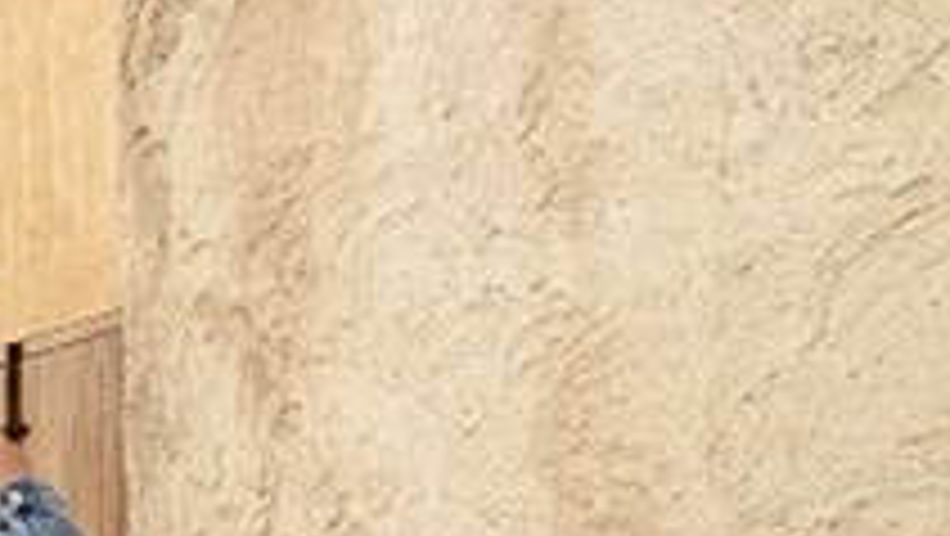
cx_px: -329
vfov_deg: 10.2
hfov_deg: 17.6
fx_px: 2840
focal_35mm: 113
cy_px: 964
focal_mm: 33.5
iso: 160
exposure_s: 1/160
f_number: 5
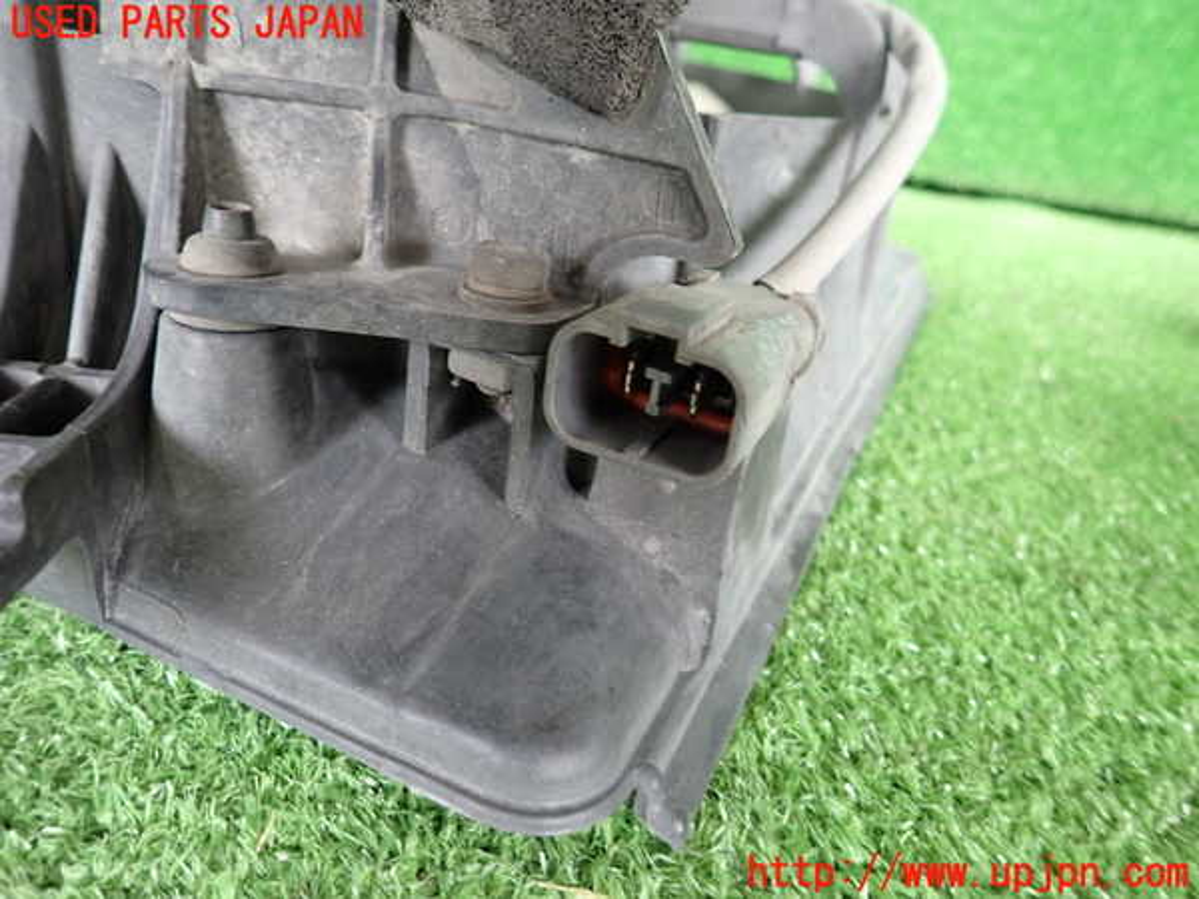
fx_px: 866
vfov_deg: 54.9
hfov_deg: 69.4
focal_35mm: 25
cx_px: 600
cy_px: 450
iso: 200
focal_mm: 4.5
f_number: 2
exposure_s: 1/40
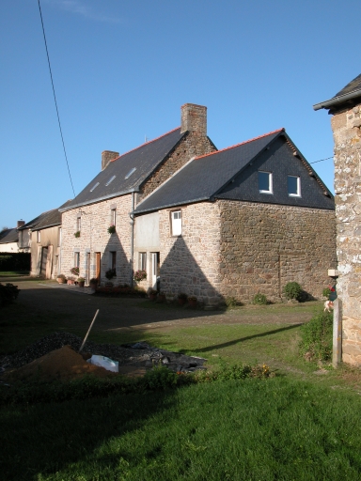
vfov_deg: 52.6
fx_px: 487
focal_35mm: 35
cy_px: 240
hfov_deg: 40.7
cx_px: 180
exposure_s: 1/319
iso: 100
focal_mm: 8.9
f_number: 6.3
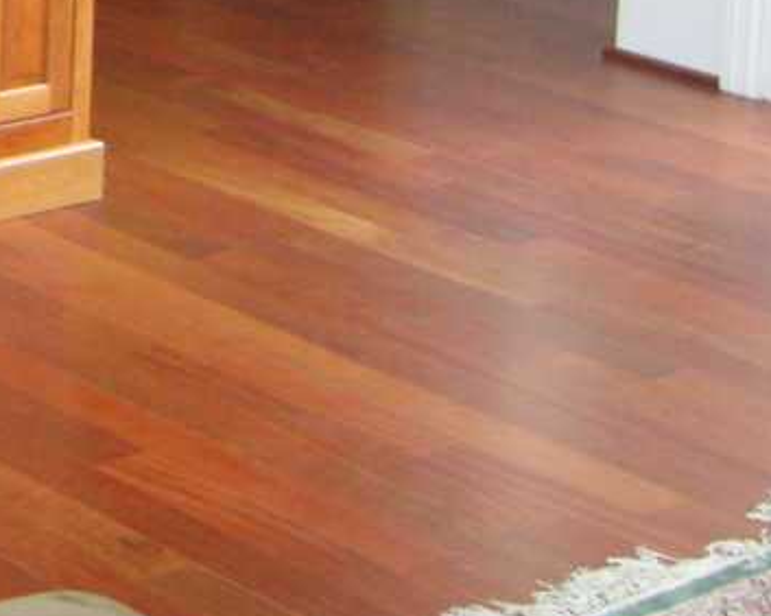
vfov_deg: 11.2
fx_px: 2942
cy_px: -461
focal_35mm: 129
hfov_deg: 13.5
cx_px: -595
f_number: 2.8
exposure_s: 1/30
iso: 200
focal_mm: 7.4
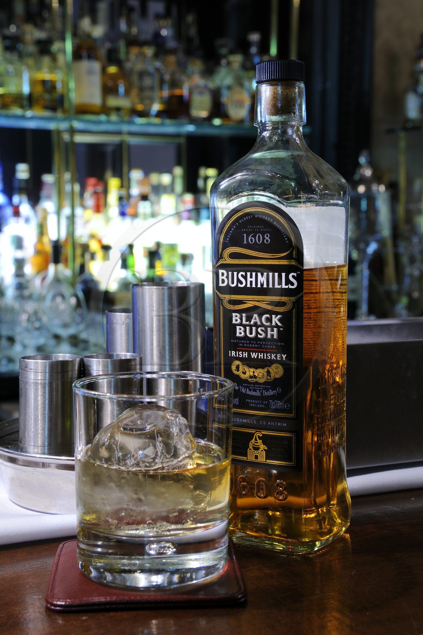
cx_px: 212
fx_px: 917
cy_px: 318
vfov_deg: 38.2
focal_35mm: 52
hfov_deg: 26.0
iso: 400
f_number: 10
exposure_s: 8
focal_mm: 52
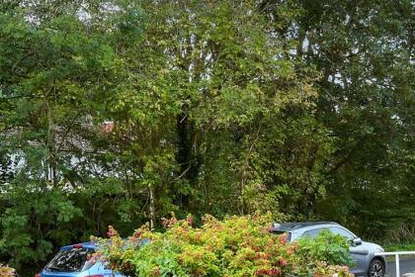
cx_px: 267
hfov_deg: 32.7
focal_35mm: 61
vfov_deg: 21.4
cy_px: 281
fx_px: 703
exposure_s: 1/100
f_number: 8
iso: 200
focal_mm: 17
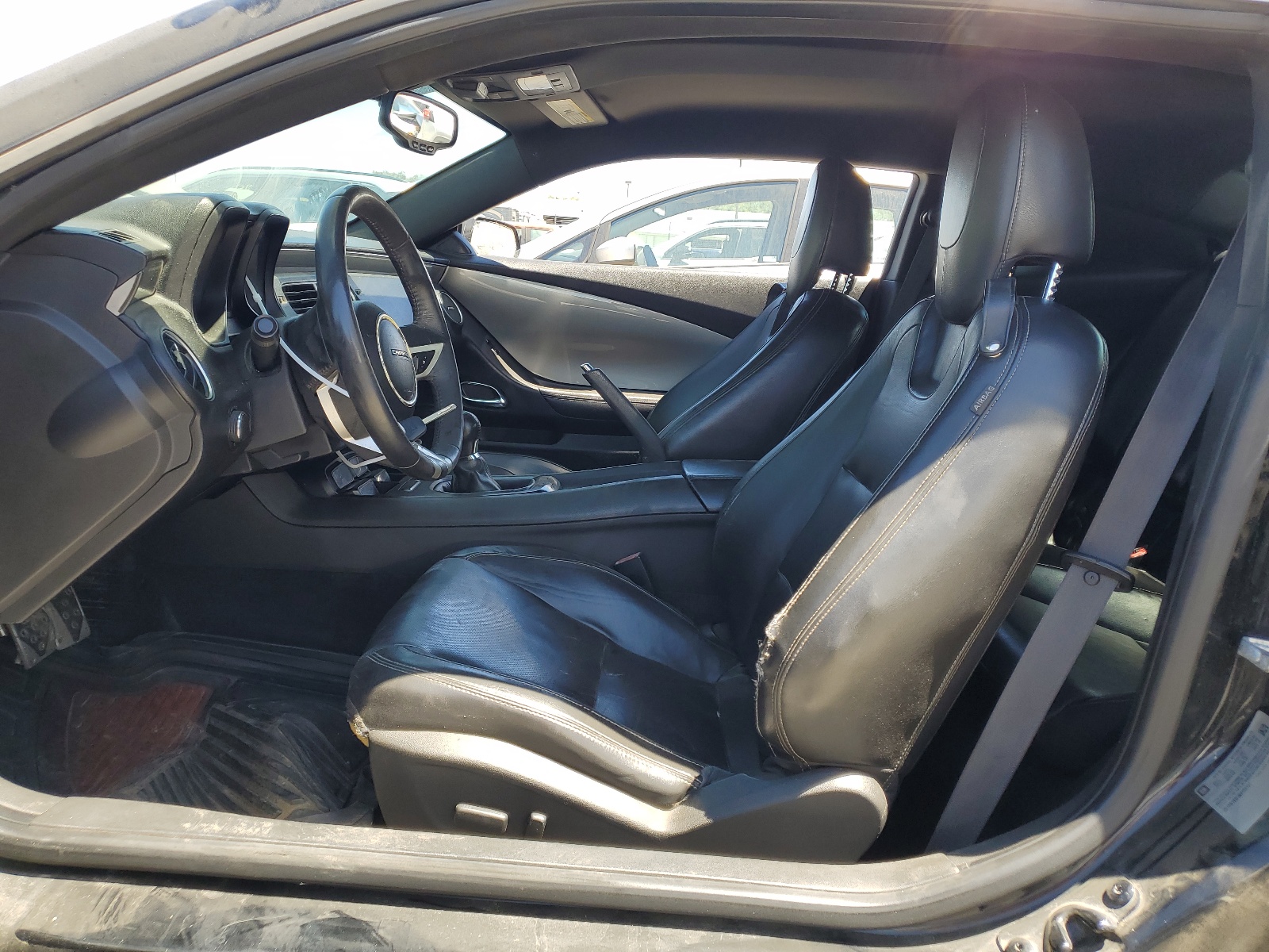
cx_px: 634
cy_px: 476
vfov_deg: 53.1
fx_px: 953
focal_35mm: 26
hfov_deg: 67.3
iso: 50
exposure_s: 1/400
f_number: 1.5
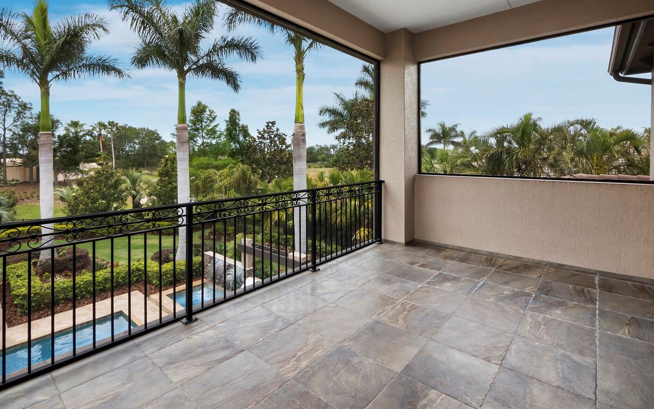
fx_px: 303
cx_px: 328
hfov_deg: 94.4
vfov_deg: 66.8
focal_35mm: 17
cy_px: 150
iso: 400
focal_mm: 7
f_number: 11
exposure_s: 1/30
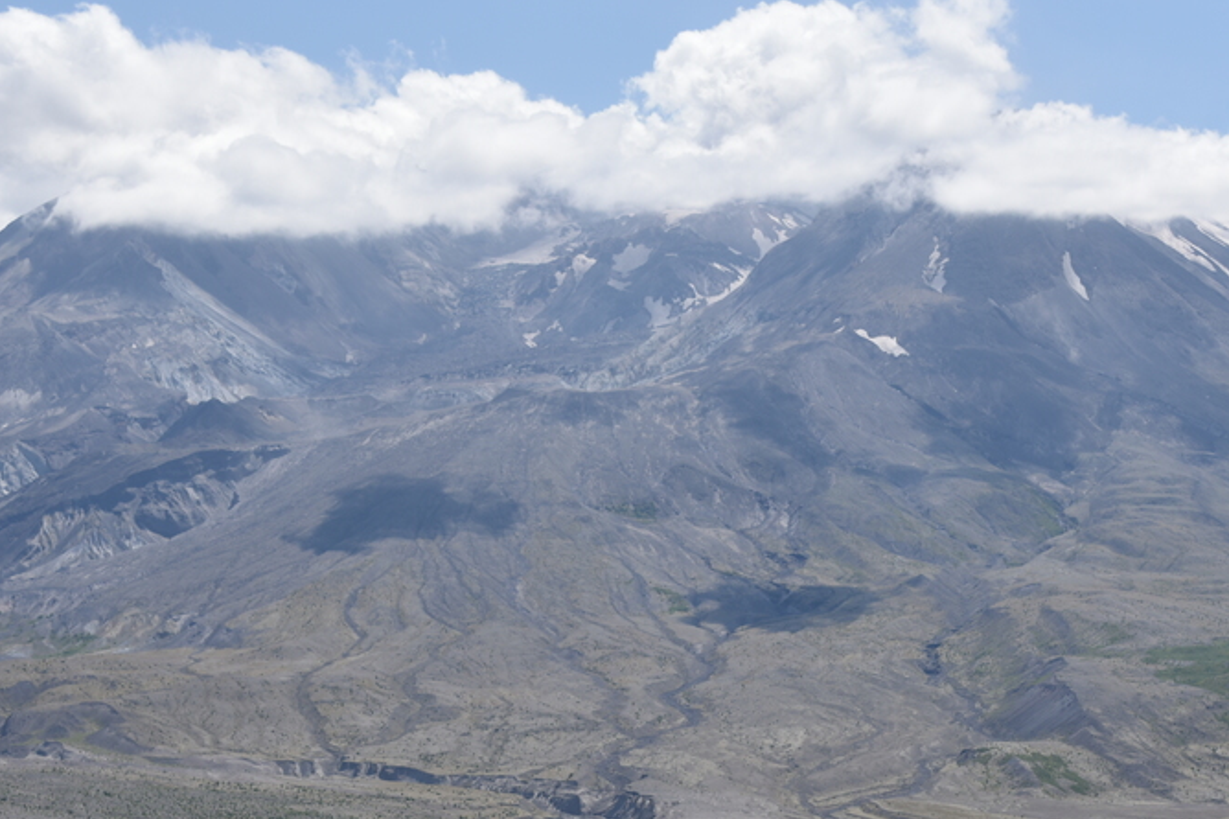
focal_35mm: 92
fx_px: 3140
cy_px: 696
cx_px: 681
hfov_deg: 22.1
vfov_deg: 14.7
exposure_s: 1/320
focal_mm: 48
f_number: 9
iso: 100
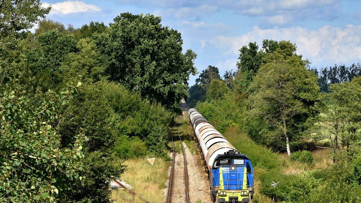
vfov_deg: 7.8
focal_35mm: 155
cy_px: 138
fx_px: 1483
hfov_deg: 13.9
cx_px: 190
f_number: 8
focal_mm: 80
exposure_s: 1/640
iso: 200
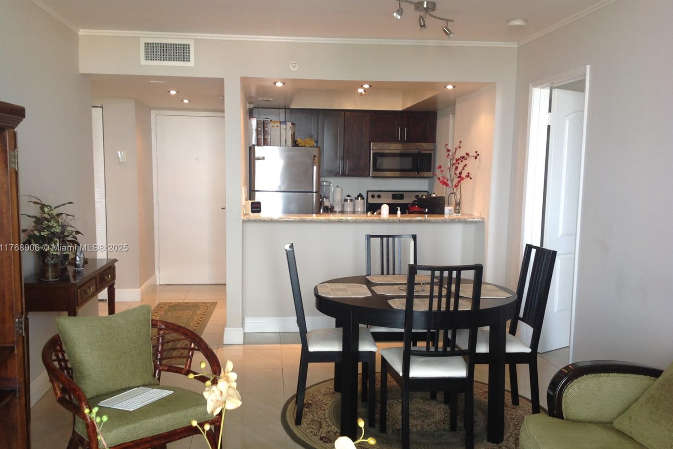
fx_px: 692
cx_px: 334
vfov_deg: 35.9
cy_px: 248
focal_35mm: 37
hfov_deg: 51.9
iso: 50
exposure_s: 1/20
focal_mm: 4.28
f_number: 2.4
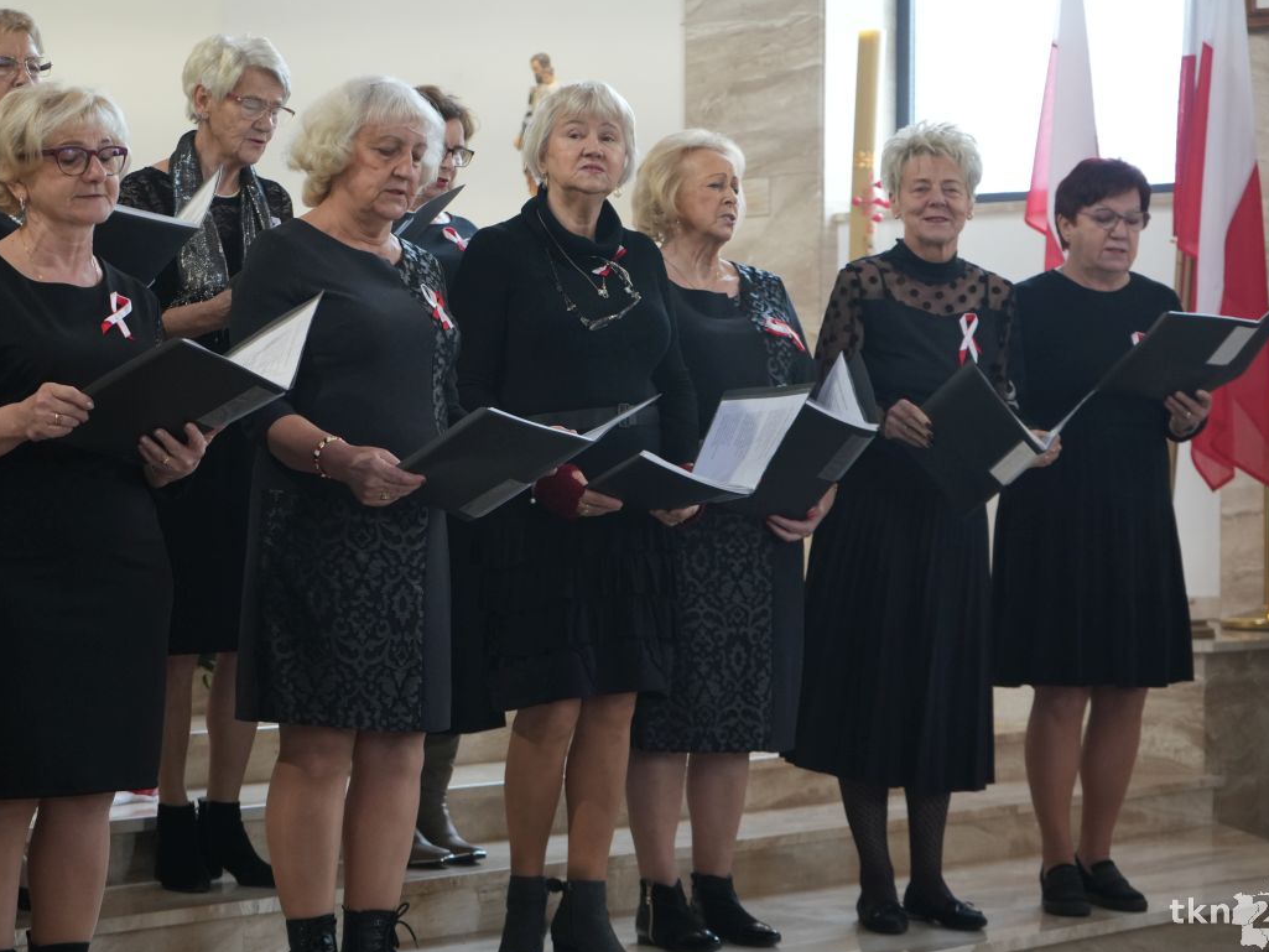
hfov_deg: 23.3
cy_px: 443
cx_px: 568
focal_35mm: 84
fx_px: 3080
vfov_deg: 17.6
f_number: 5.6
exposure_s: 1/80
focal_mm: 70
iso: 2500
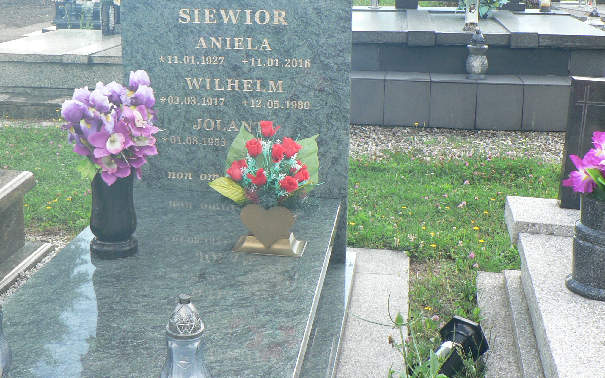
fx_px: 791
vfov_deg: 26.6
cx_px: 244
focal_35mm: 48
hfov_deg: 41.7
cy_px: 103
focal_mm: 6
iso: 80
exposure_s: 1/100
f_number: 4
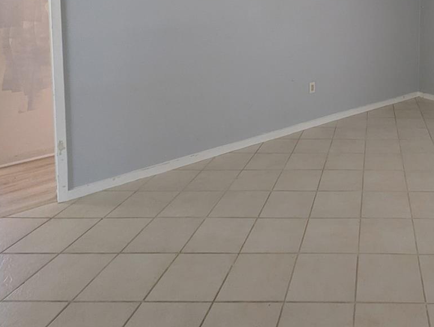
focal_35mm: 27
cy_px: 15
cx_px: 373
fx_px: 339
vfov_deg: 45.1
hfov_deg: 57.9
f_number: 2.2
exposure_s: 1/60
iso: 64
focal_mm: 1.95
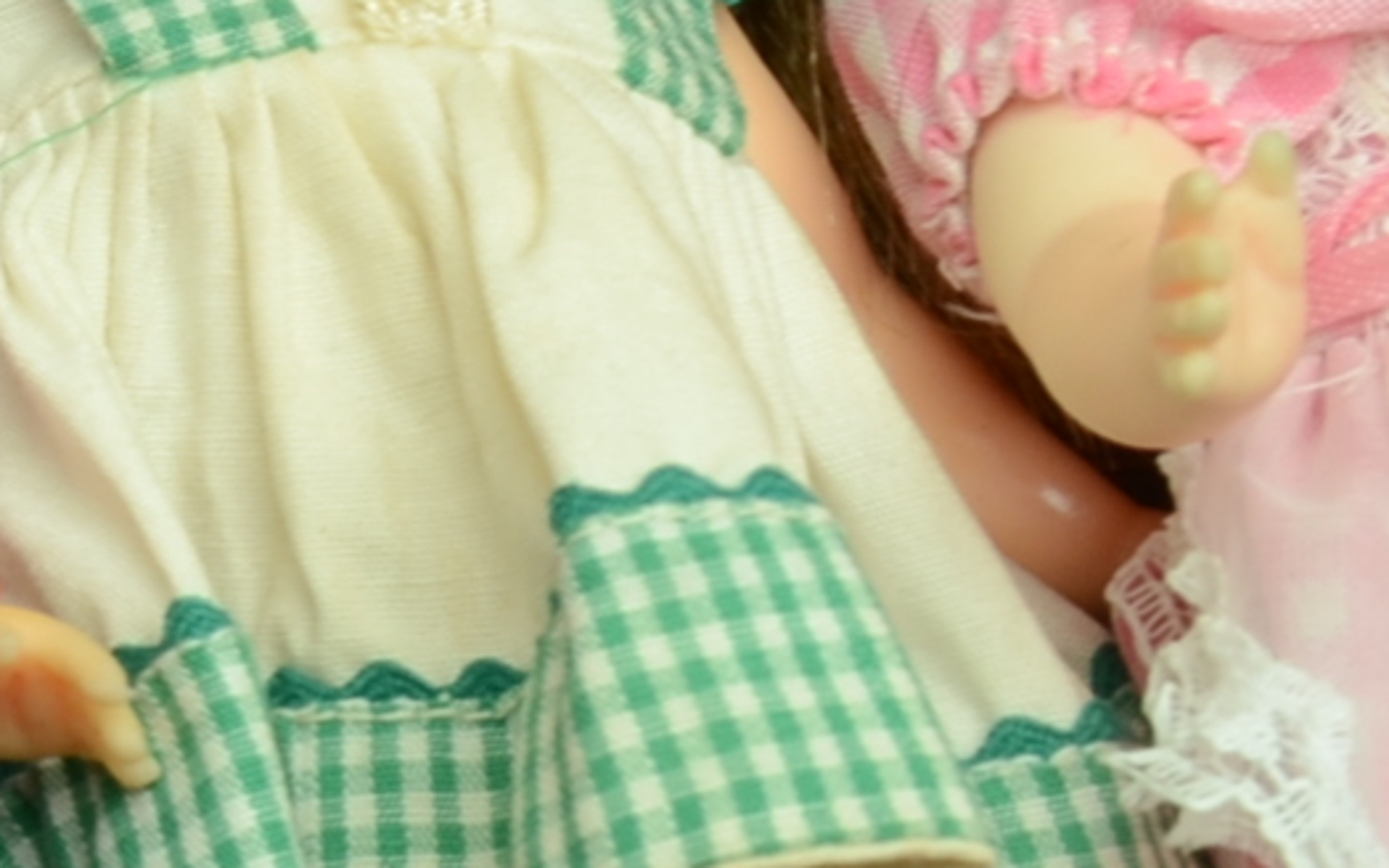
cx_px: -1585
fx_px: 7040
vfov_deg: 7.0
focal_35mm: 186
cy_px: 188
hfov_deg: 10.2
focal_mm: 26
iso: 200
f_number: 10
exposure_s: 1/100
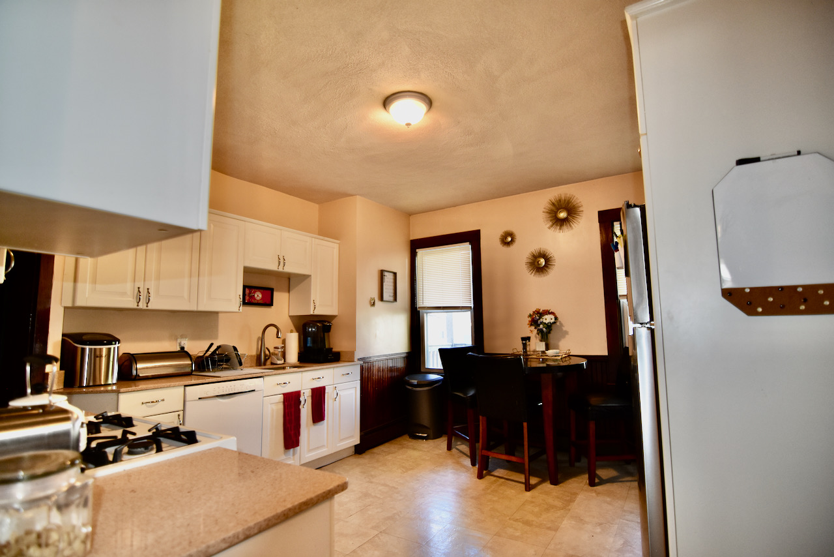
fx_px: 400
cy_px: 278
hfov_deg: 92.4
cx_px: 417
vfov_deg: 69.7
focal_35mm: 17
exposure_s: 1/60
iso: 500
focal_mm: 11.5
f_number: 2.8
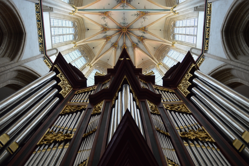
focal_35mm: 33
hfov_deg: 57.3
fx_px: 228
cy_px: 83
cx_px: 124
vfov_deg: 39.9
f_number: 3.8
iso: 400
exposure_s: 1/40
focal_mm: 22
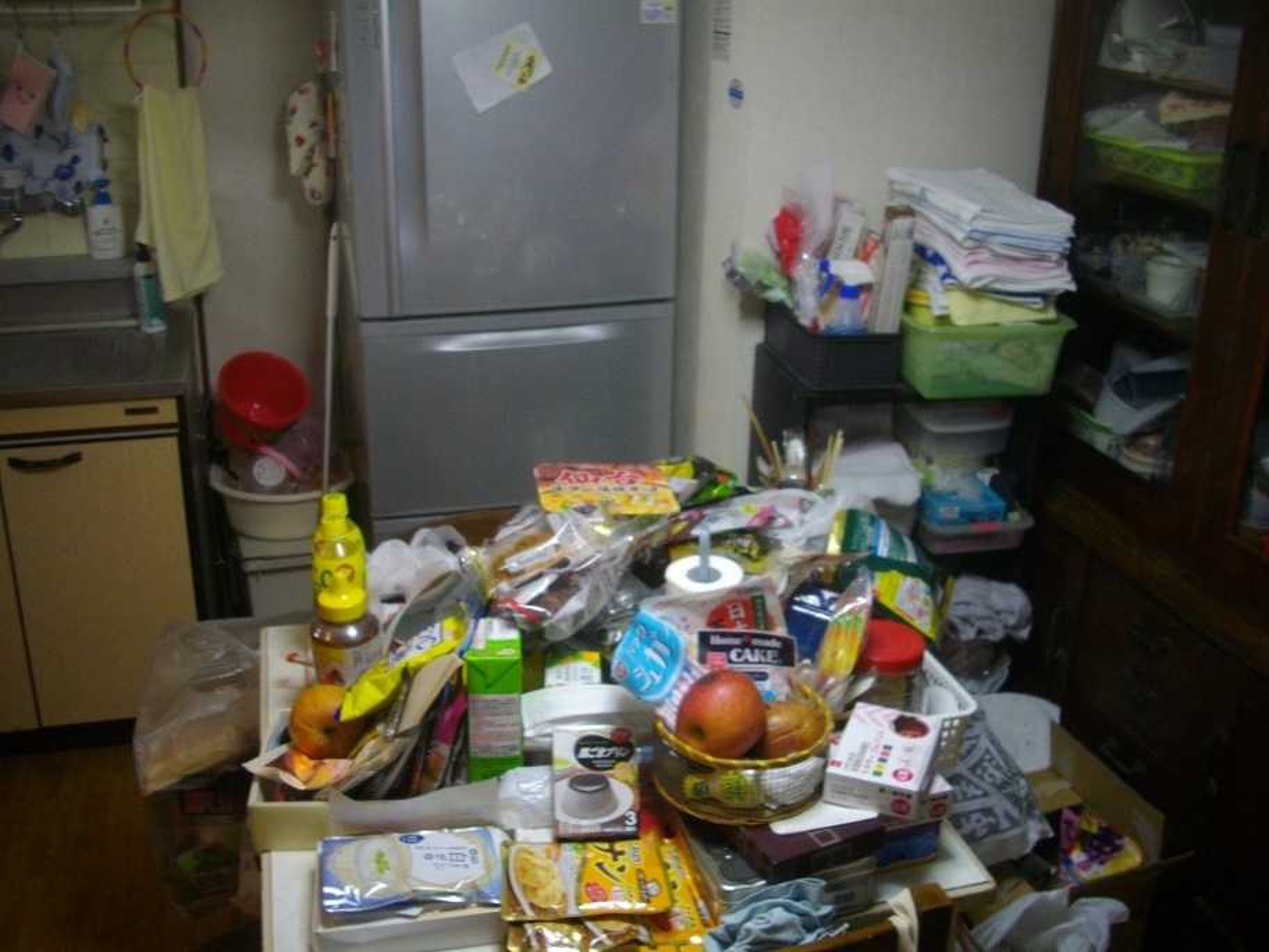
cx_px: 634
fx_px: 1356
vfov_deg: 38.7
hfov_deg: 50.1
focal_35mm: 37
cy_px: 476
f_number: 2.8
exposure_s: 1/50
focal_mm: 6.2
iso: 205
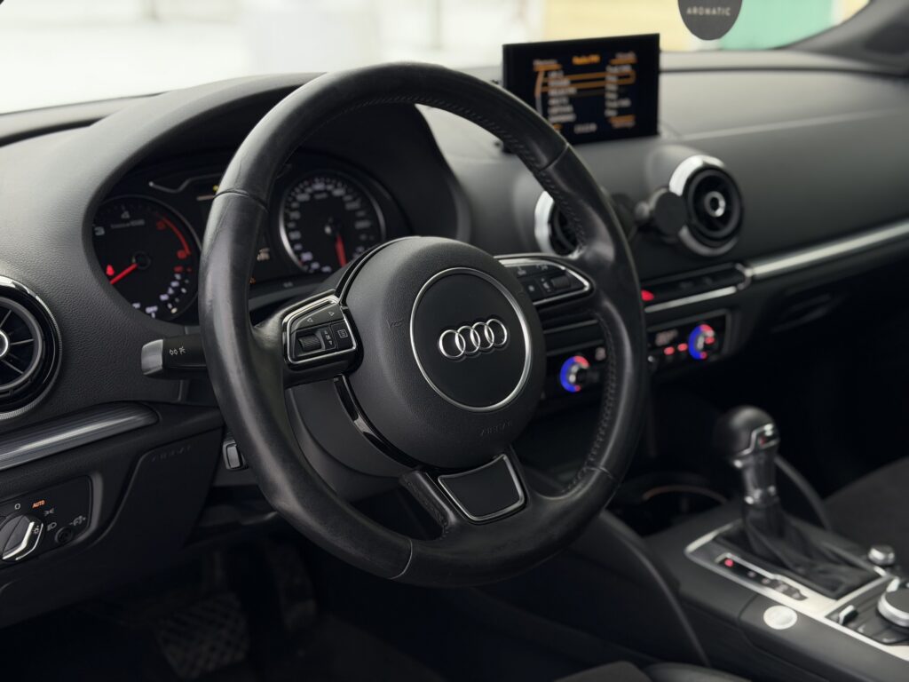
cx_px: 454
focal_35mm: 48
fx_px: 1260
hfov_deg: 39.7
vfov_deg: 30.3
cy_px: 341
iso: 64
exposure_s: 1/182
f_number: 1.78
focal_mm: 6.76
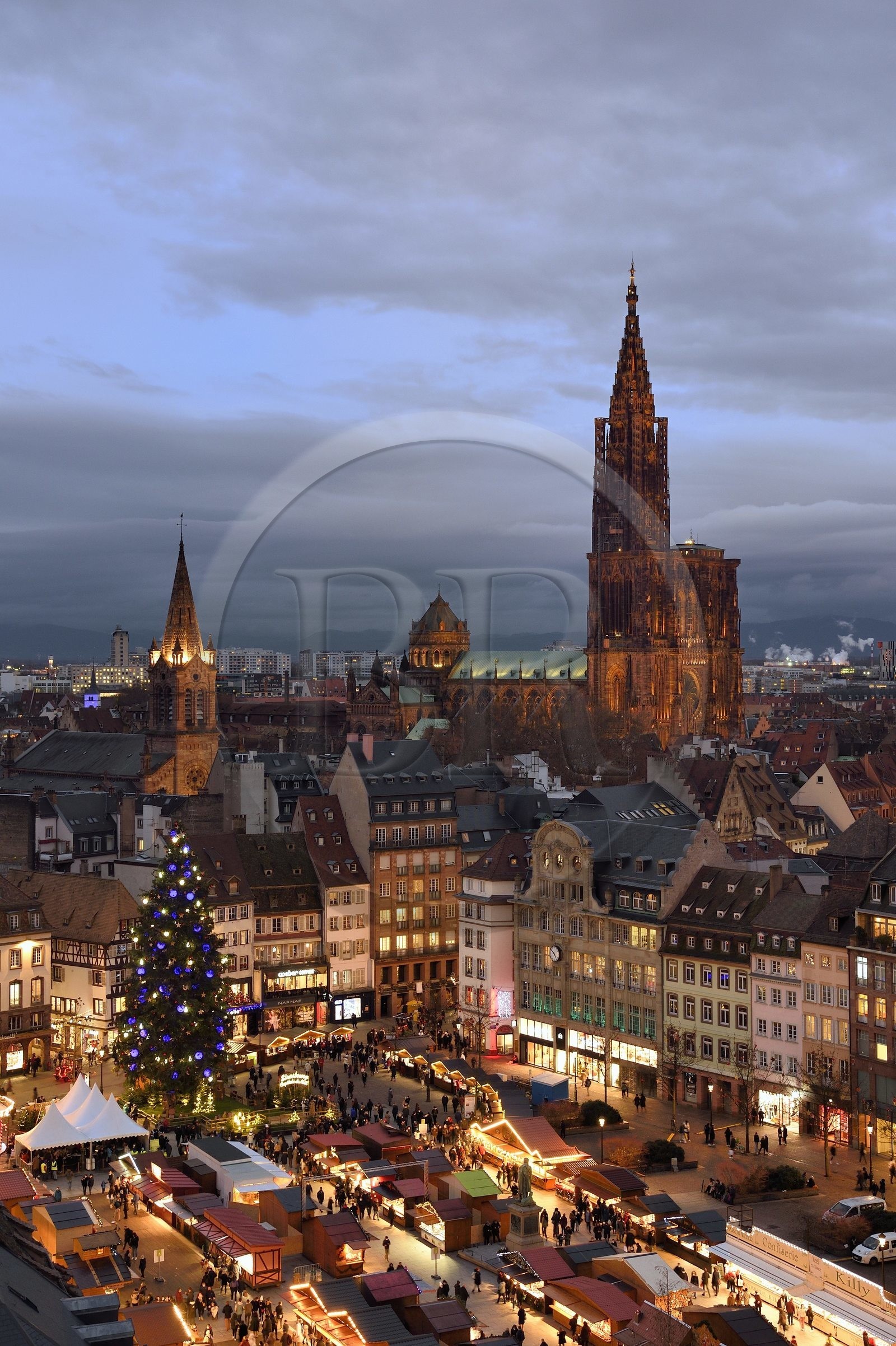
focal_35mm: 52
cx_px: 448
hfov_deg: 26.0
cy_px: 673
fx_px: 1943
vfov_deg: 38.2
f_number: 7.1
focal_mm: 52
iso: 800
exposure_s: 1/6
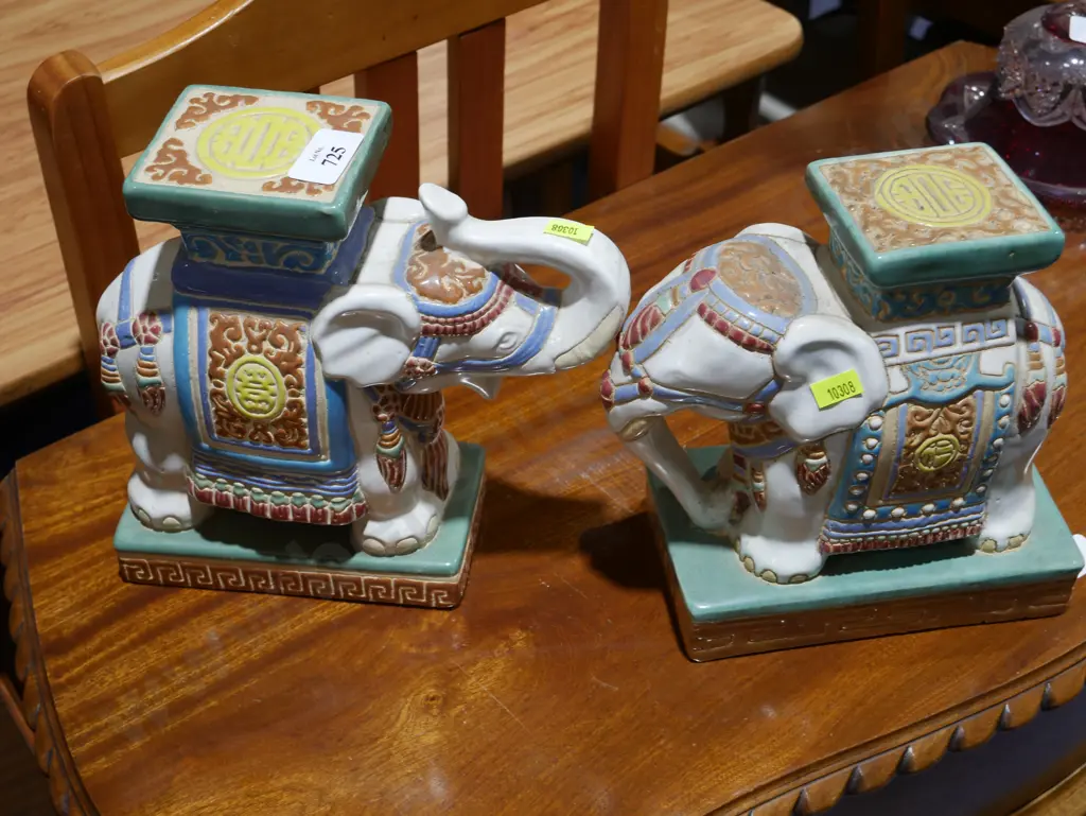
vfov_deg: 29.1
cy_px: 408
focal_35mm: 50
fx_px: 1569
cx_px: 543
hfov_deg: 38.2
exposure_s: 1/60
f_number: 5.3
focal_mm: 25
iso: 400
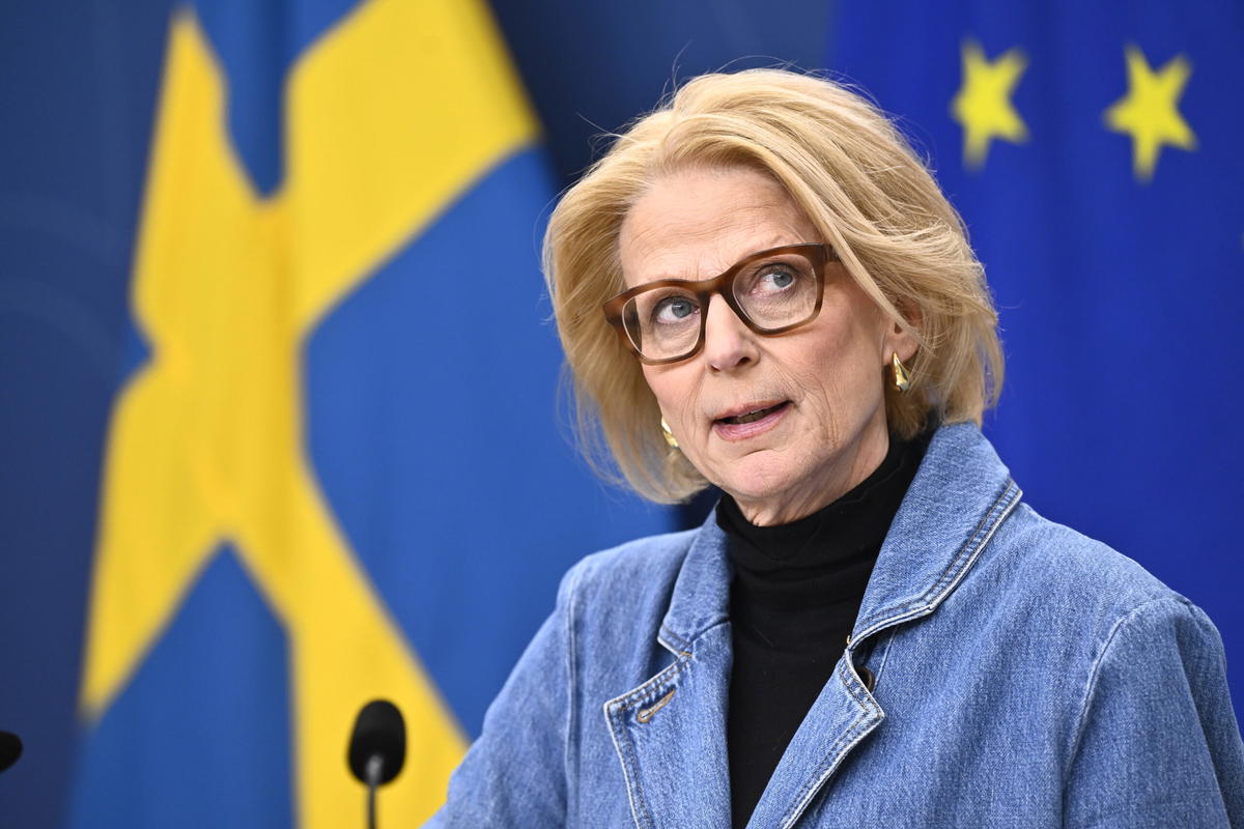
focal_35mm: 200
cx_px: 622
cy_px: 414
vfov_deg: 6.9
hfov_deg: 10.3
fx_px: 6911
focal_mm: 200
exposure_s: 1/250
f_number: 4
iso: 1250
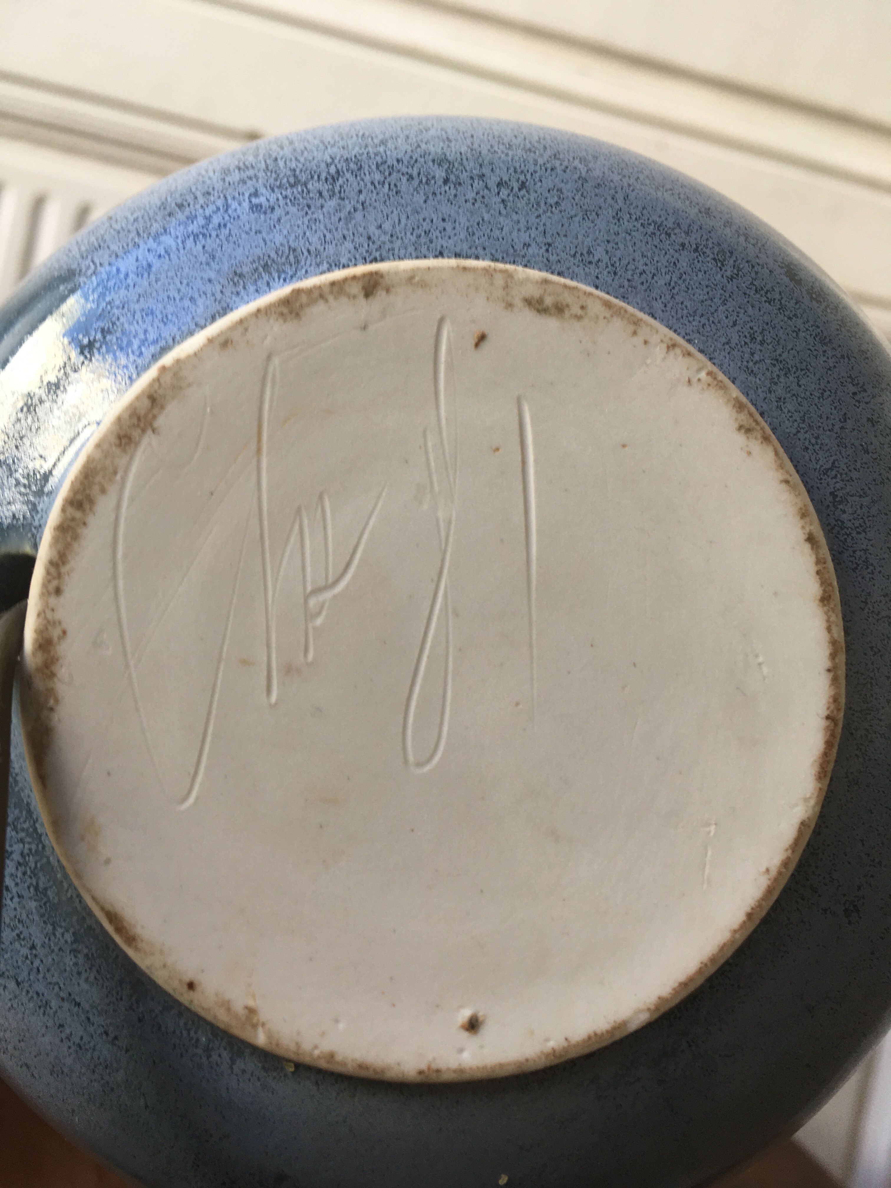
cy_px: 594
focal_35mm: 29
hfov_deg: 48.2
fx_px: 995
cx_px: 446
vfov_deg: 61.7
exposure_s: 1/50
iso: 32
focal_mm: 4.15
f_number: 2.2
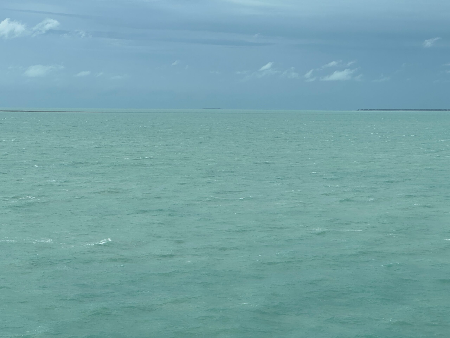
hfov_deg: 25.3
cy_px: 169
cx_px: 225
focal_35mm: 77
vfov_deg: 19.1
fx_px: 1001
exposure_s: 1/1220
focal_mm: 9
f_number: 2.8
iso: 32
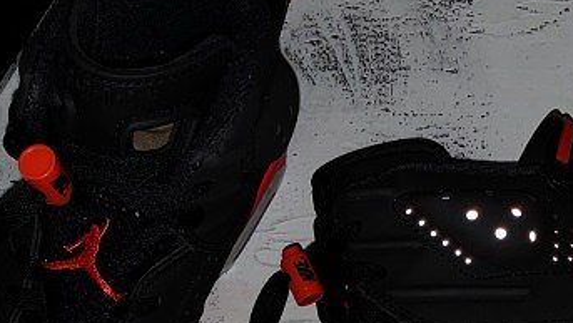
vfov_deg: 17.8
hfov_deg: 31.6
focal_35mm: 66
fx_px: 1003
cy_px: 326
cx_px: 180
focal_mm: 4.25
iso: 50
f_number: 1.8
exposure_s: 1/43
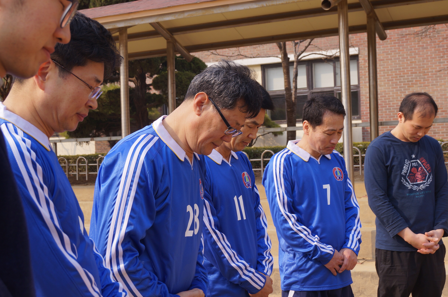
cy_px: 148
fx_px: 652
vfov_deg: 25.7
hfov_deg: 37.9
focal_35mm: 52
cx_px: 224
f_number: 8
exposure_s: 1/160
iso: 100
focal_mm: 35
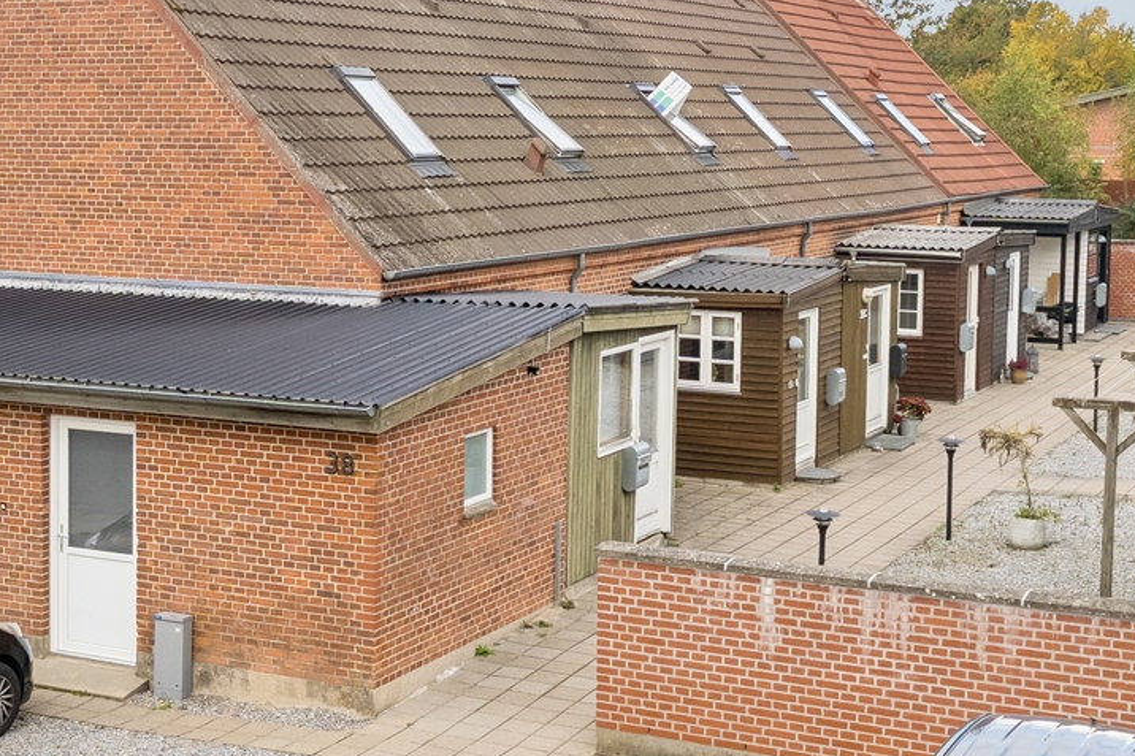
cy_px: -16
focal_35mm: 57
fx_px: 1806
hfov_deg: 34.2
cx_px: 285
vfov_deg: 22.6
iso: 1000
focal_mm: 20.1
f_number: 7.1
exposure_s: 1/1000
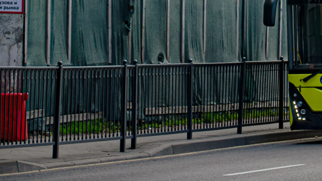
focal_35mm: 352
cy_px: -72
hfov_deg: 6.1
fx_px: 3009
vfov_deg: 3.4
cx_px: 415
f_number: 5.6
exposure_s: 1/500
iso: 125
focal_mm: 85
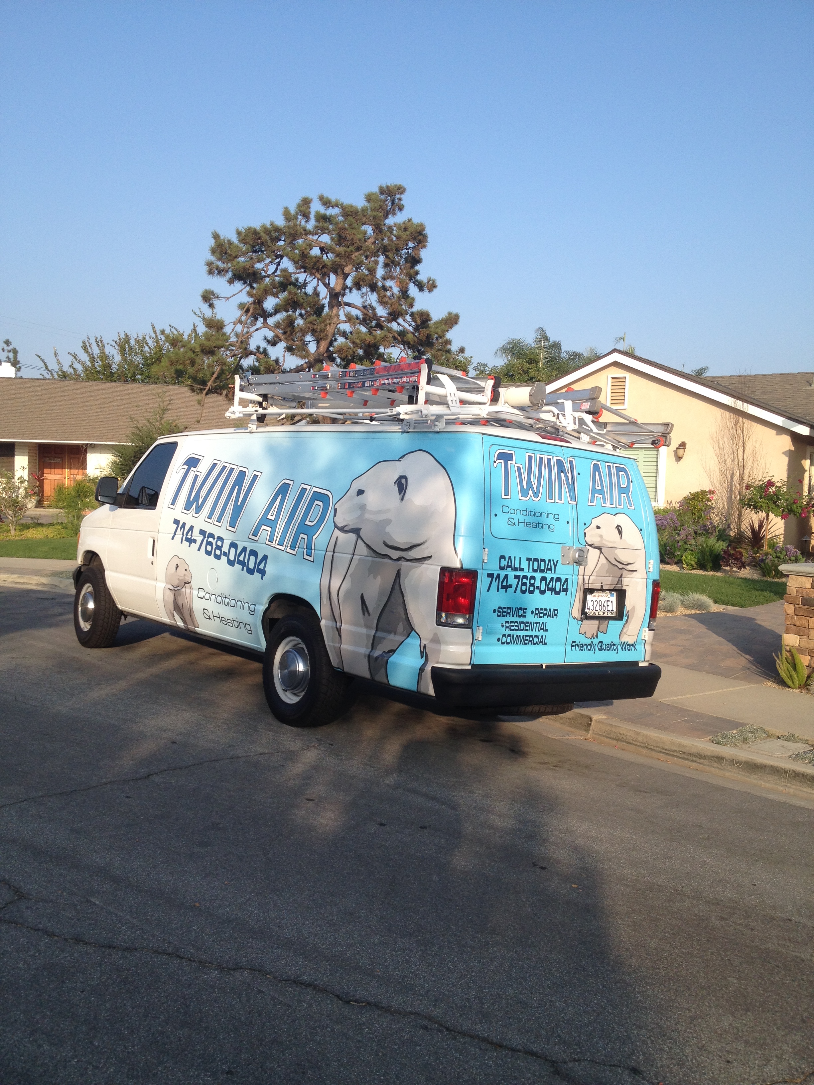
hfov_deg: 40.7
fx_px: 1097
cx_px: 407
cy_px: 542
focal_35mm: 35
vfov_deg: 52.6
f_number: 2.4
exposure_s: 1/968
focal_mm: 4.28
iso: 50
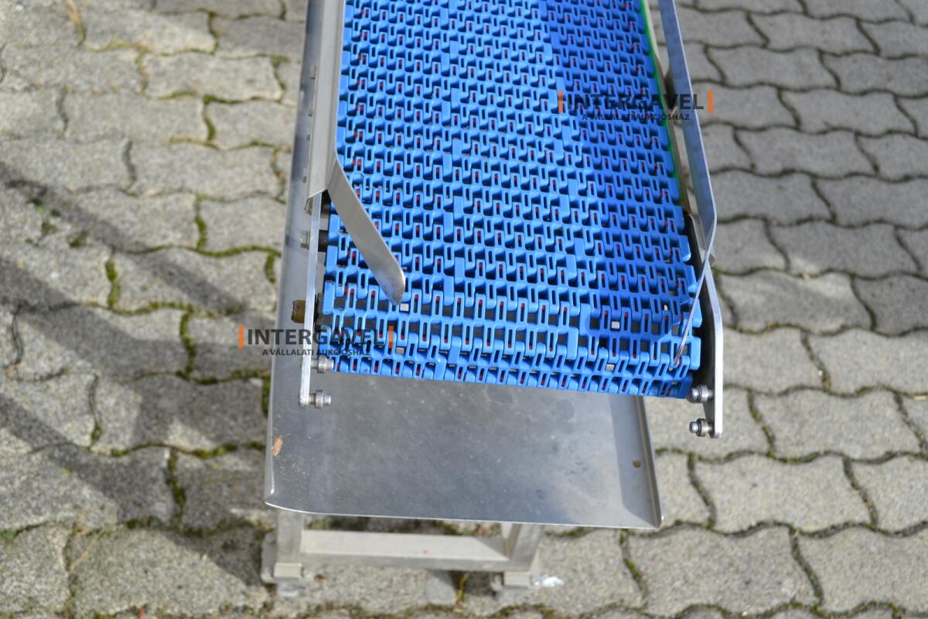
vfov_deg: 29.9
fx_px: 1160
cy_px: 310
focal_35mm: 45
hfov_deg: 43.6
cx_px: 464
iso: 100
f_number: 6.3
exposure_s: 1/160
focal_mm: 30
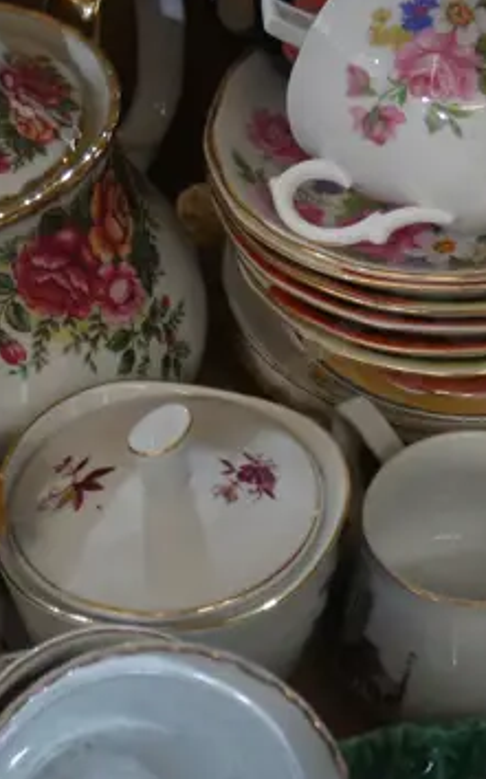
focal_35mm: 86
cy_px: 413
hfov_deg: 15.2
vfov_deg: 24.1
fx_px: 1824
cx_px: 299
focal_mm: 14
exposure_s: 1/60
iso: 2000
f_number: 3.5
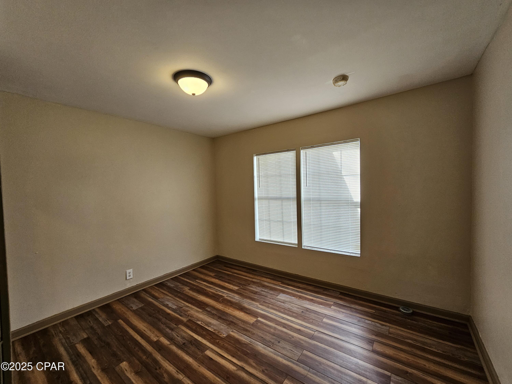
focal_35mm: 13
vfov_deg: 89.9
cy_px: 192
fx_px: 192
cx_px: 256
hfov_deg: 106.2
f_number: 2.2
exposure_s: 1/60
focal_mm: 2.2
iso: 100
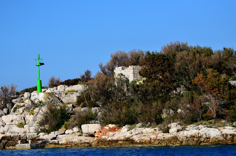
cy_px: 78
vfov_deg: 8.9
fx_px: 1001
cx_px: 118
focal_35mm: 153
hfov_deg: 13.5
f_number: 4.5
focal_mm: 102
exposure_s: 1/4000
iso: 400
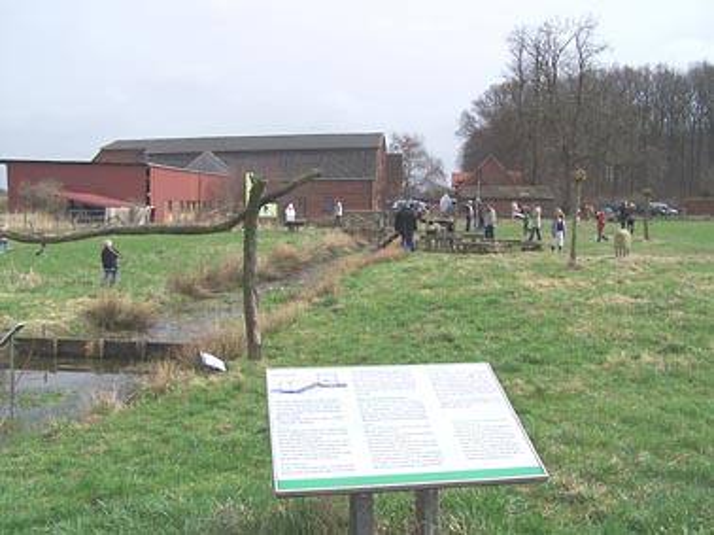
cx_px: 357
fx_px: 783
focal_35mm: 38
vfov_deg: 37.7
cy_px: 268
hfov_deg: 49.0
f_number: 4
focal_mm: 6.3
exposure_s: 1/640
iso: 64
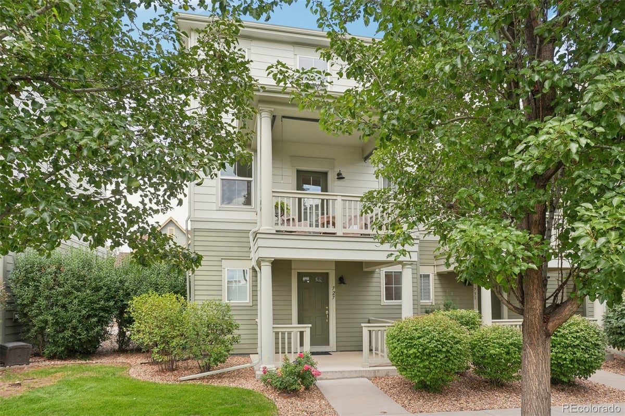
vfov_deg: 59.5
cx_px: 312
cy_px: 208
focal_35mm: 21
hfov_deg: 81.2
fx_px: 364
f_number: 8
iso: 100
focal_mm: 14
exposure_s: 1/60
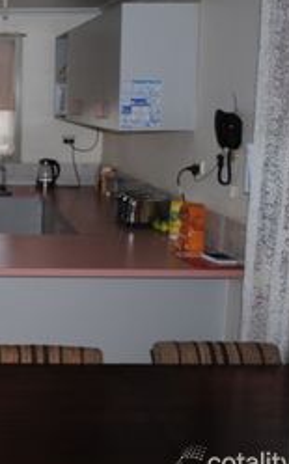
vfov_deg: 38.9
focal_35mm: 52
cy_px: 210
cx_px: -114
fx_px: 657
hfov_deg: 21.7
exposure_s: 1/60
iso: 200
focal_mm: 18
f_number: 3.5
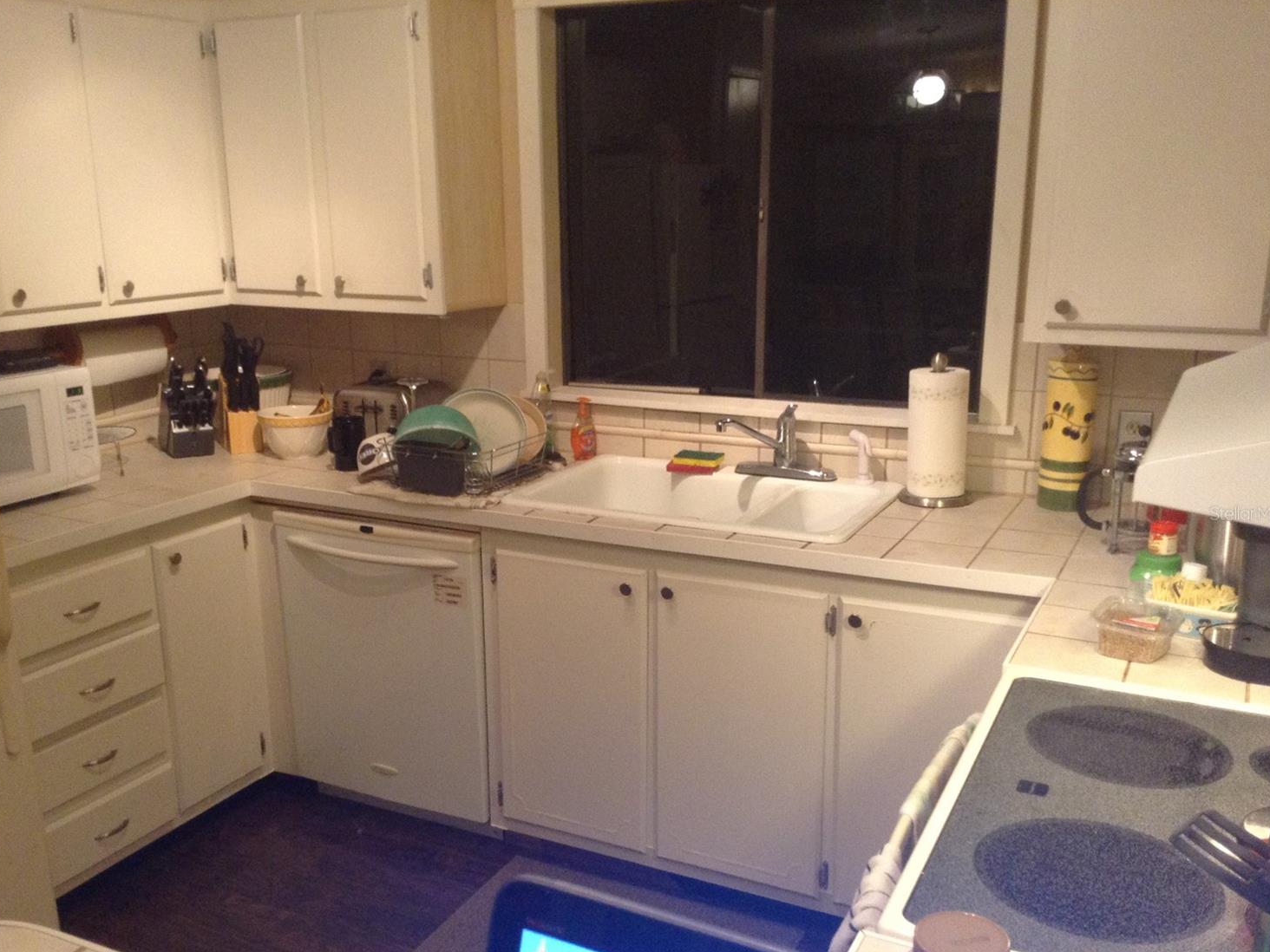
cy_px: 513
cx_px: 598
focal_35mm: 36
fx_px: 1321
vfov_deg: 39.6
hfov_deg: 51.3
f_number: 2.4
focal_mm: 3.3
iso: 160
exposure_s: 1/24
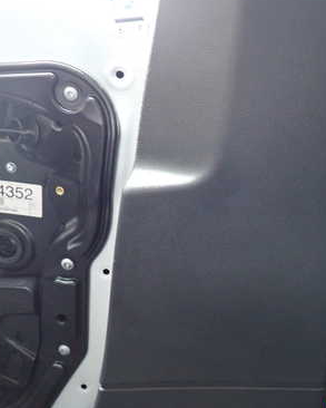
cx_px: 245
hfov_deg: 36.5
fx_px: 482
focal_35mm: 40
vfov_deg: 45.6
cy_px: 172
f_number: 2
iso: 800
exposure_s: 1/30
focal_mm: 4.5
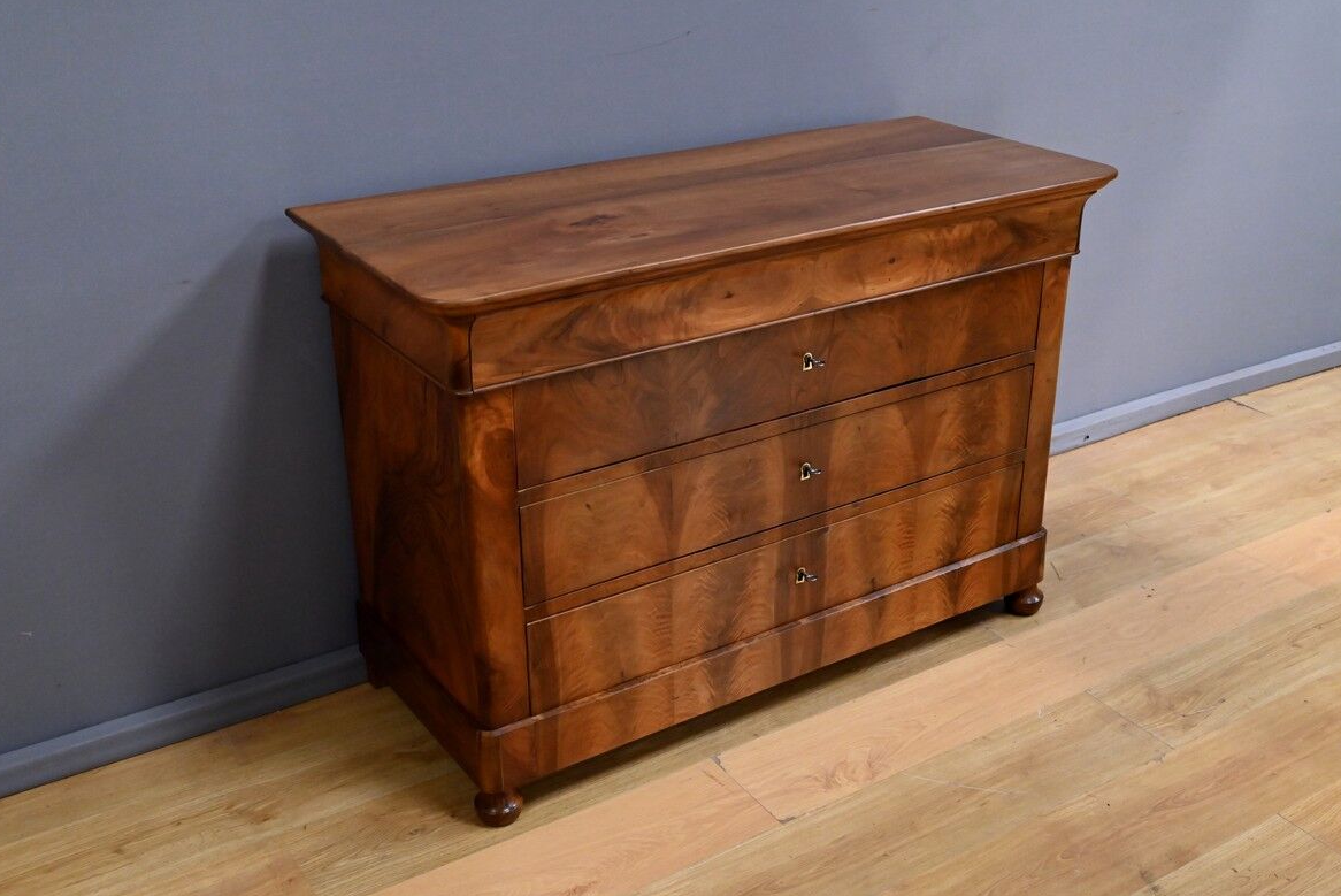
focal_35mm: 38
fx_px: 1416
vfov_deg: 35.1
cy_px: 437
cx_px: 677
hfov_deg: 50.7
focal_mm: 37
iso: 5000
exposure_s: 1/250
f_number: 8
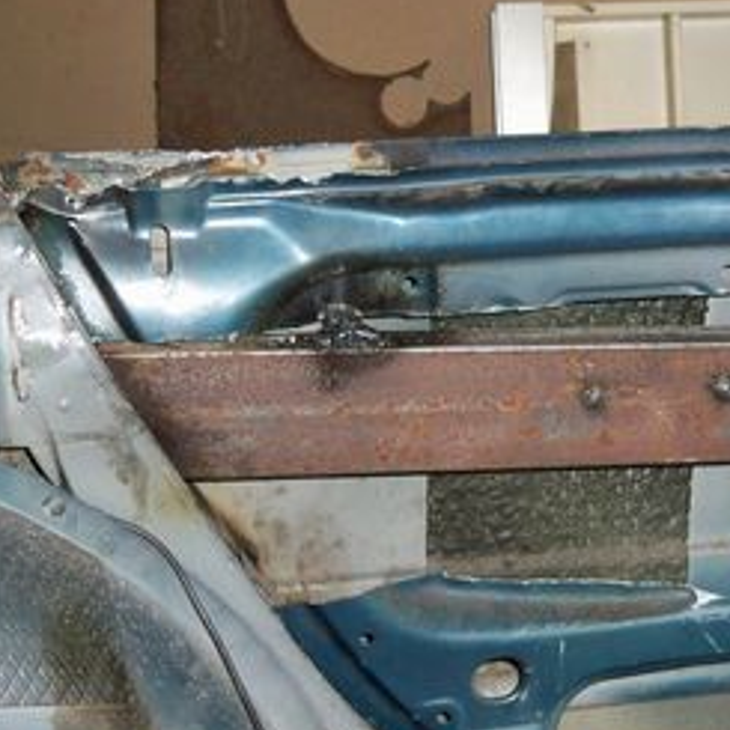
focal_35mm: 82
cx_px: 638
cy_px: 502
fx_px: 1956
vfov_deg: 21.0
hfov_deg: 20.8
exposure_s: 1/30
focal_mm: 7.9
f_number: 3.1
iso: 200
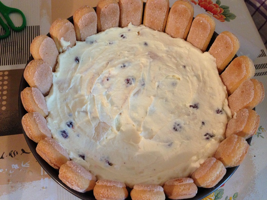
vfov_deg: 42.9
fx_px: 255
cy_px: 100
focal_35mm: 33
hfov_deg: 55.4
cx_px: 134
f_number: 2.4
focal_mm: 4.13
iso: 320
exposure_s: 1/20
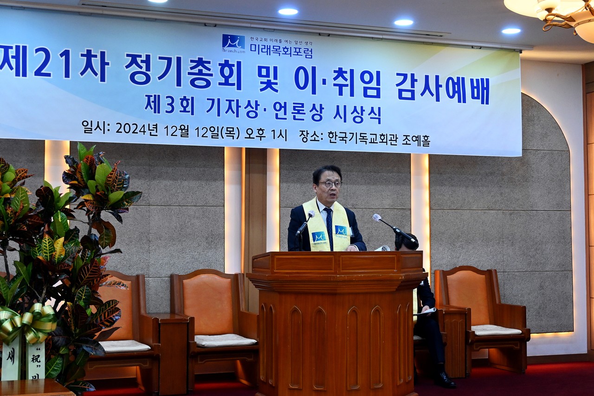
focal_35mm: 51
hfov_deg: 38.9
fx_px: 841
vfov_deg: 26.5
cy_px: 198
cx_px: 297
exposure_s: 1/125
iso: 1800
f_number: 5
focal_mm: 34
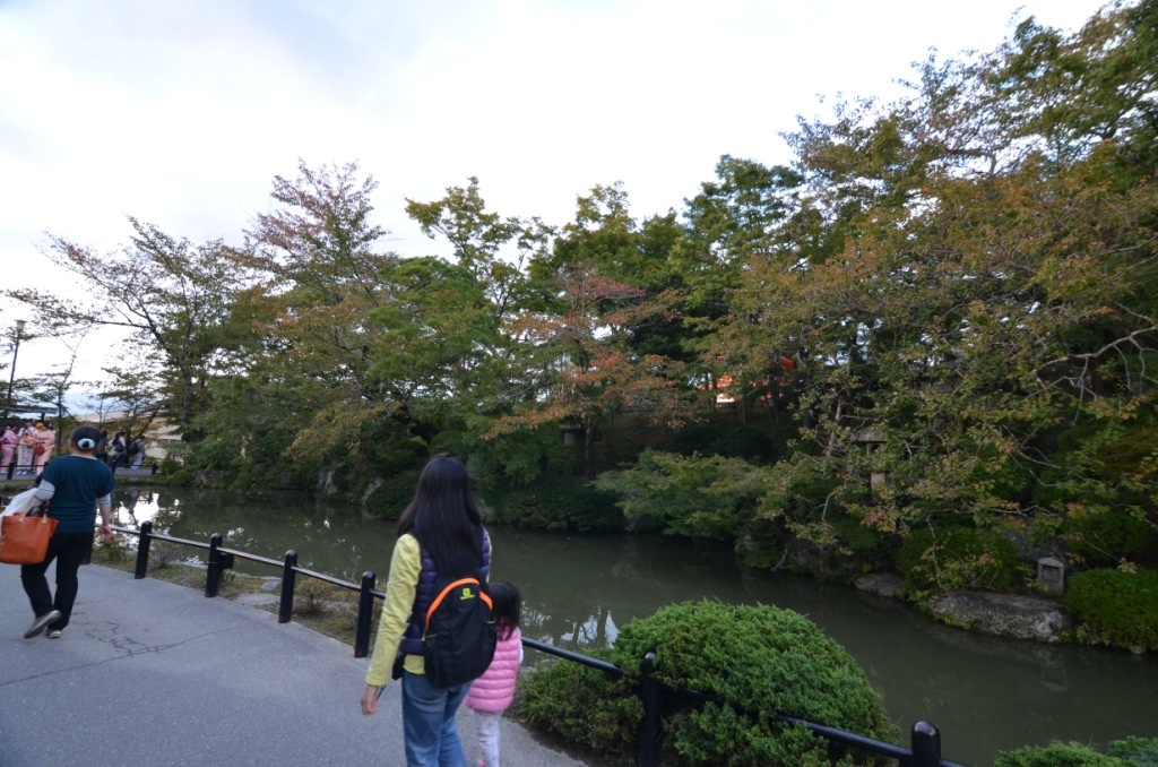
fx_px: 530
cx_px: 579
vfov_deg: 71.8
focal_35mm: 16
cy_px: 384
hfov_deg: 95.1
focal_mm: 11
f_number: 4.5
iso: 400
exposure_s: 1/80
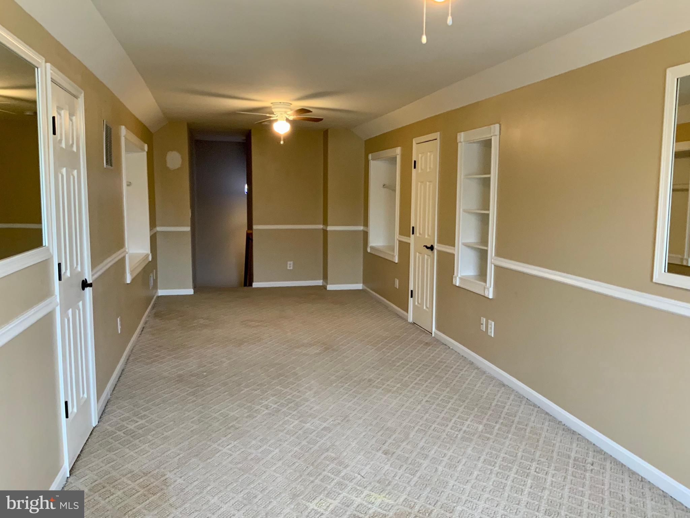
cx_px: 345
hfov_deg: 61.7
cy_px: 259
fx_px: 578
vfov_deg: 48.2
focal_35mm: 29
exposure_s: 1/60
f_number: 1.8
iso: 160
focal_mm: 3
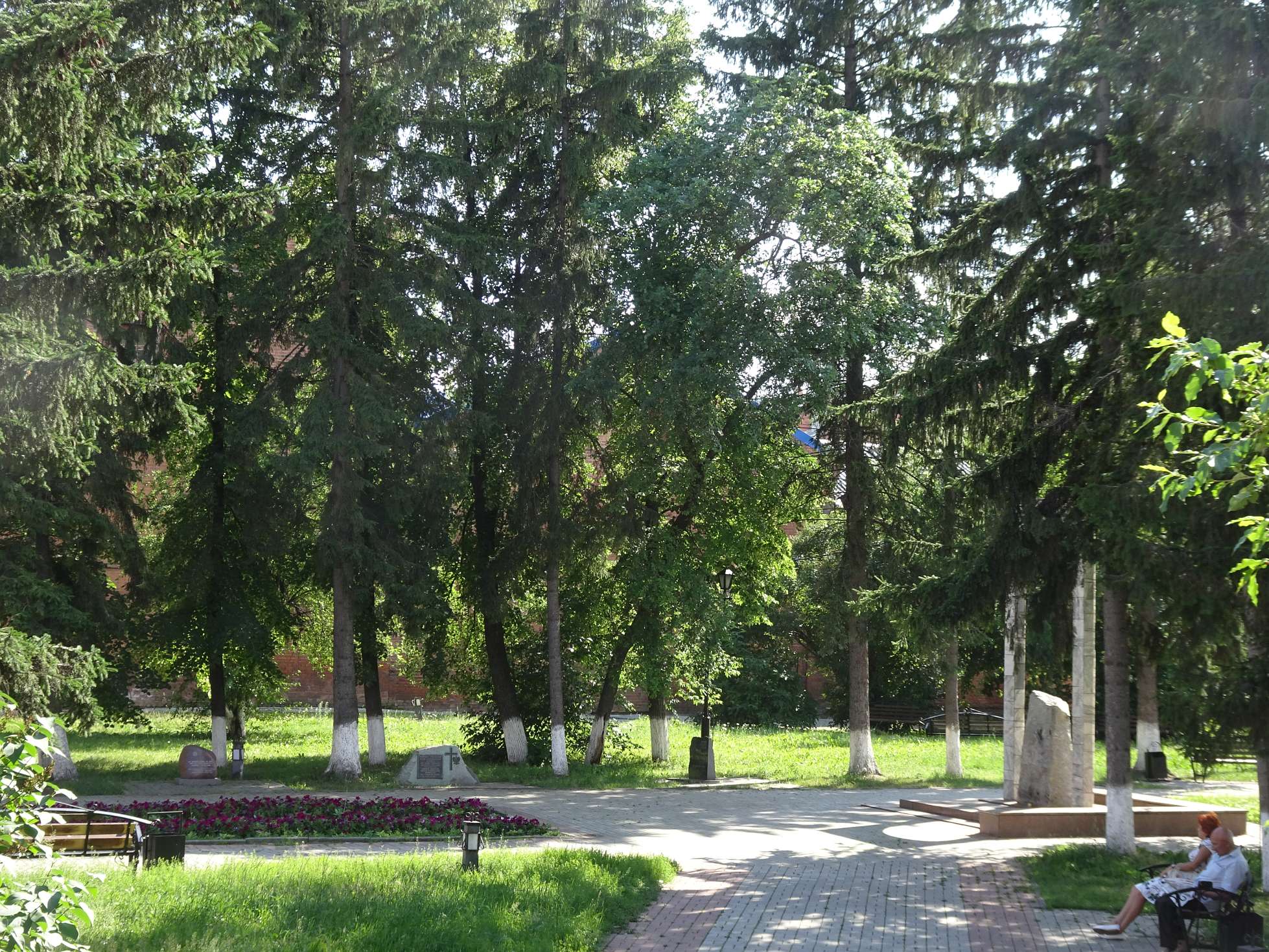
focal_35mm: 54
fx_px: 1980
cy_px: 476
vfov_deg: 27.0
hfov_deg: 35.5
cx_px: 634
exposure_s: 1/100
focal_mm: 9.18
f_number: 4.5
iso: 80
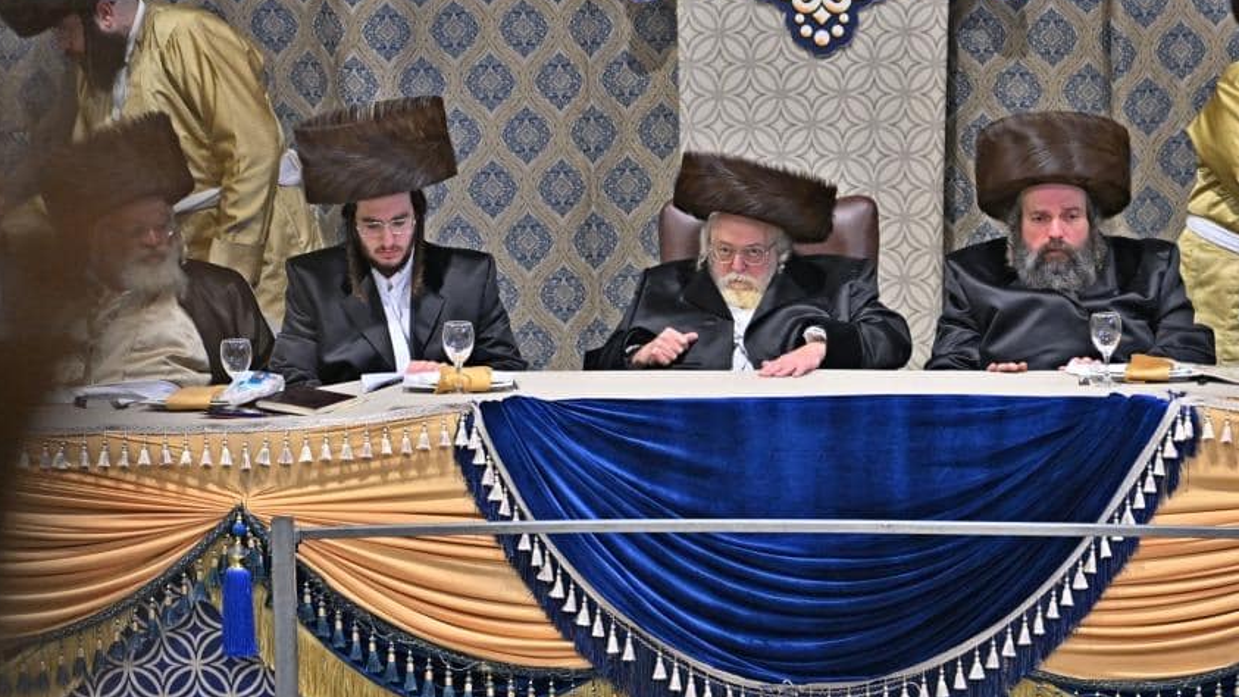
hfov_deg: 5.7
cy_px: 246
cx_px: 745
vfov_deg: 3.2
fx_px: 12549
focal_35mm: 382
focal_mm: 200
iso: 500
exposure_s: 1/250
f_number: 2.8
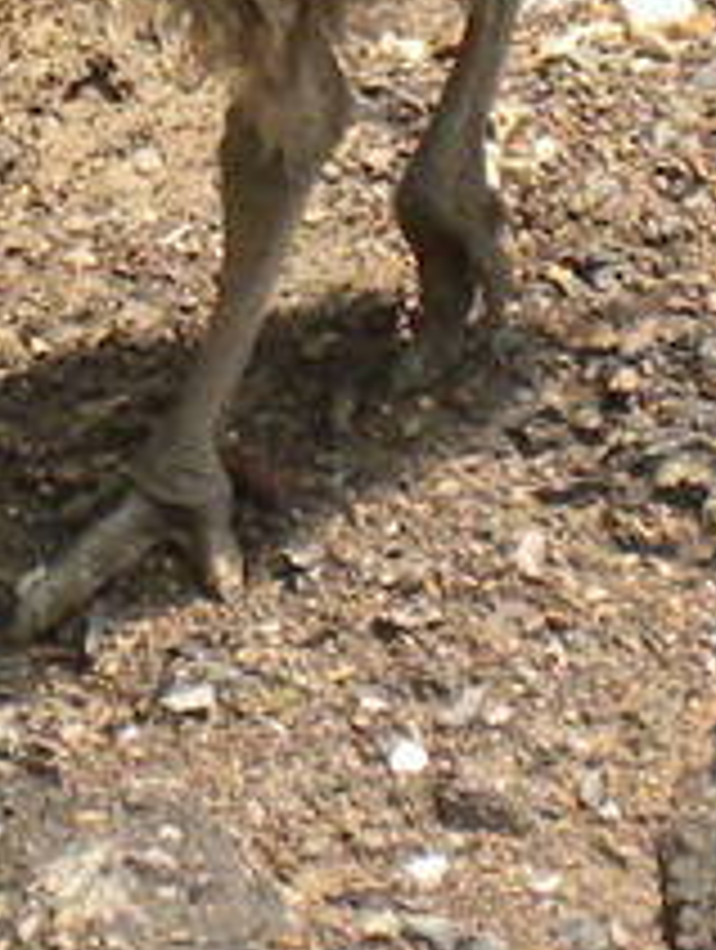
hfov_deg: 5.3
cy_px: -356
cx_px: -225
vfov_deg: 7.0
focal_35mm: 280
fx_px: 7699
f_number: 3.5
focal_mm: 6.6
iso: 143
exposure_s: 1/540
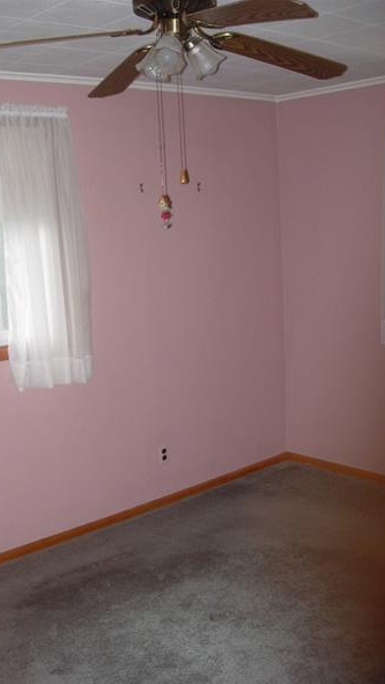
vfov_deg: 48.3
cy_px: 346
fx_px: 761
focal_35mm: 42
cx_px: 172
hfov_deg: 28.4
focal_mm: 7.8
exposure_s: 1/71.8
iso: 89
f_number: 2.8
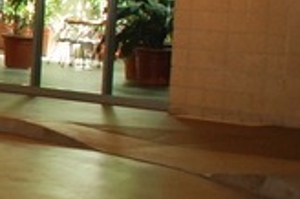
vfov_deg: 9.3
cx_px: -430
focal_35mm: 147
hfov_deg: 11.5
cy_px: 16
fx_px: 1224
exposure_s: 1/60
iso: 800
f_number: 5
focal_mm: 20
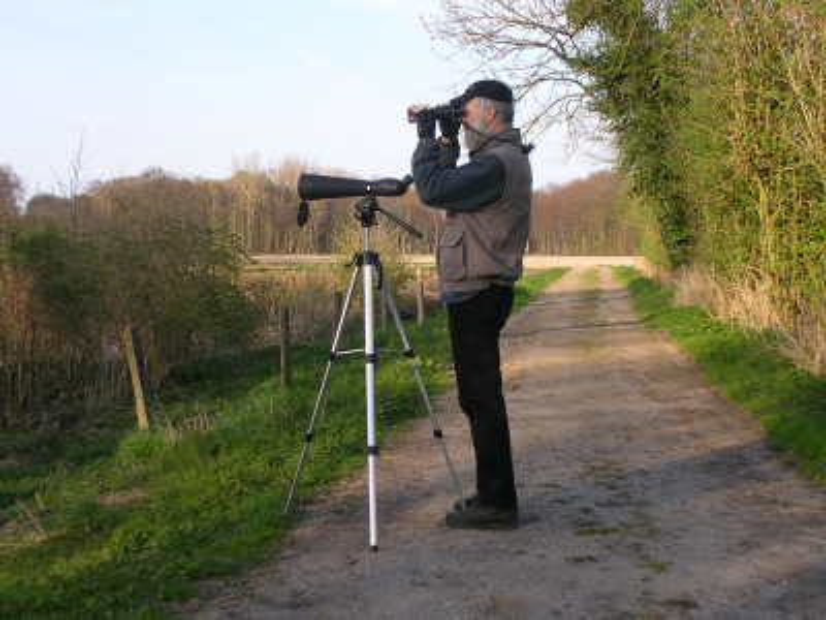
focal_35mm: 60
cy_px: 310
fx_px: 1432
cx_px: 413
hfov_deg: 32.2
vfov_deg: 24.4
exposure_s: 1/274
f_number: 3.4
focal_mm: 9.1
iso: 50
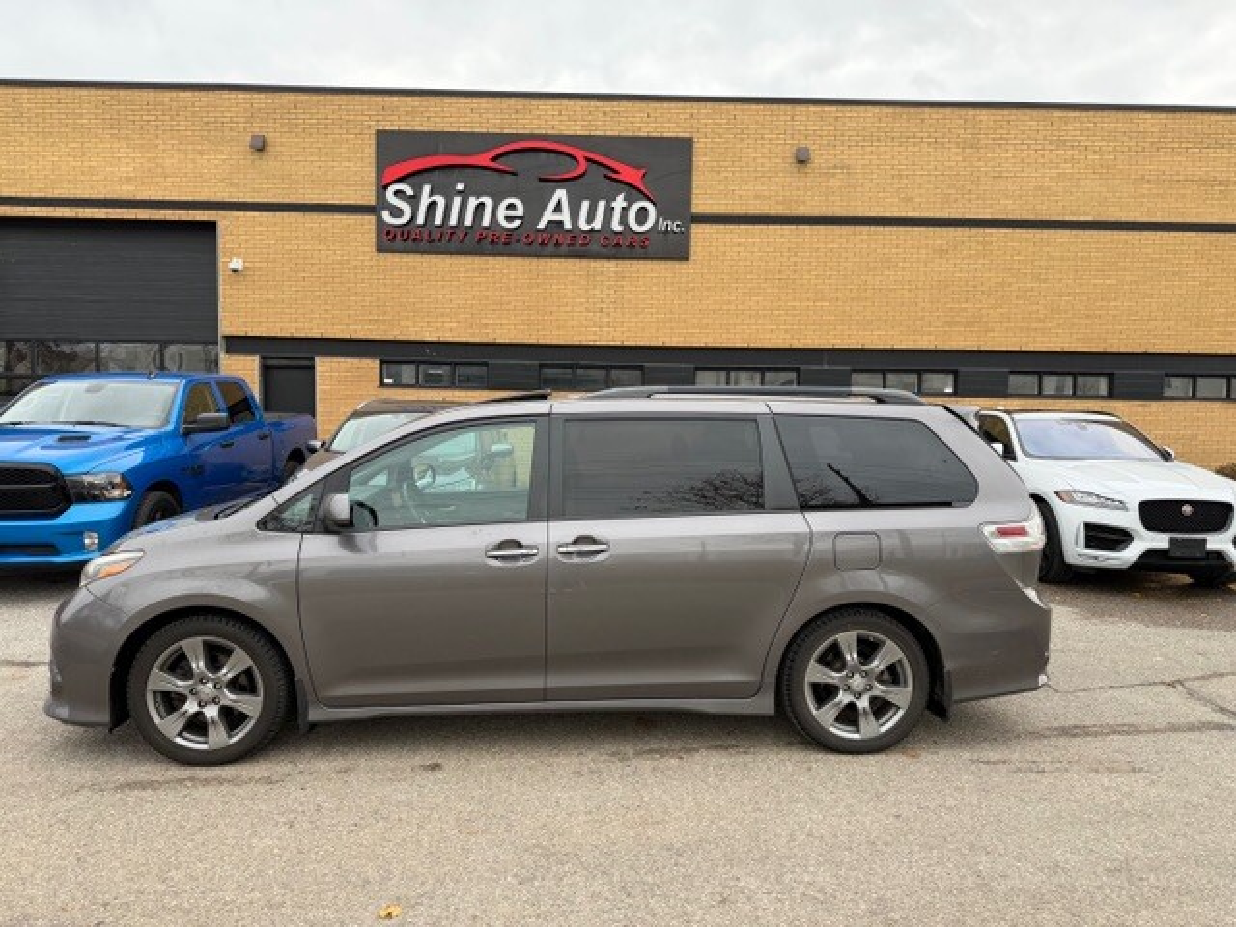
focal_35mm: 24
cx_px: 618
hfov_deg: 71.6
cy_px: 464
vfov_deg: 56.8
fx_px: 857
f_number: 1.78
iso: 100
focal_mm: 6.76
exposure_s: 1/780
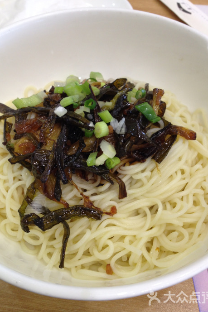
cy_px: 156
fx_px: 321
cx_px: 104
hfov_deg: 35.9
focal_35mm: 37
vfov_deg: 51.9
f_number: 2.4
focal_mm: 4.28
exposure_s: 1/20
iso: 64
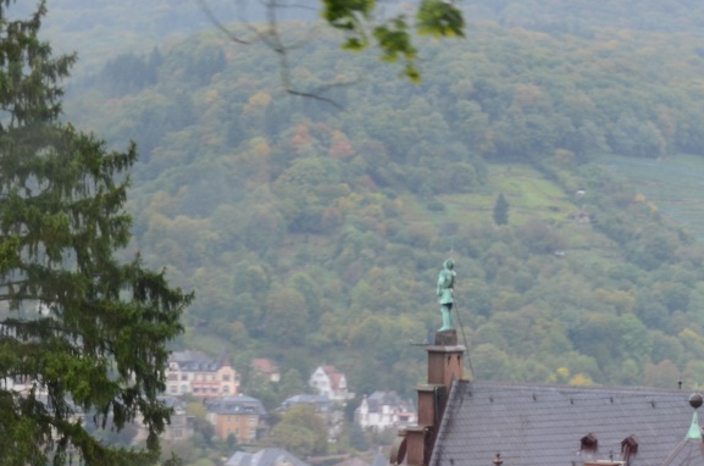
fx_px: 2595
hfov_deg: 15.1
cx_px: 724
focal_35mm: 133
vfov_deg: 10.2
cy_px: 446
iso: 250
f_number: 4.2
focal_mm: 32
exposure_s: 1/50
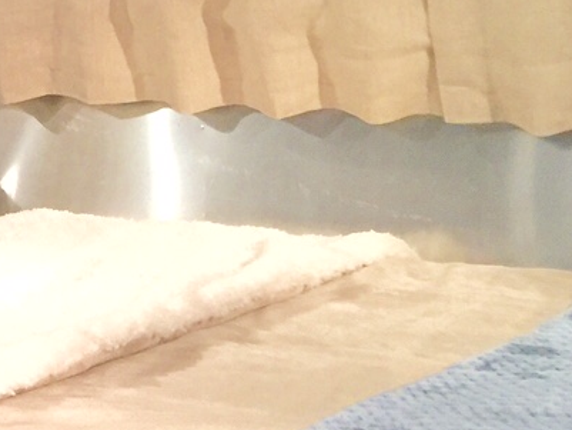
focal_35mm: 118
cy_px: 183
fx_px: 1950
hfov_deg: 14.3
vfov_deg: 12.6
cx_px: -521
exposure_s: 1/10
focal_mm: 4.15
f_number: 2.2
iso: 125
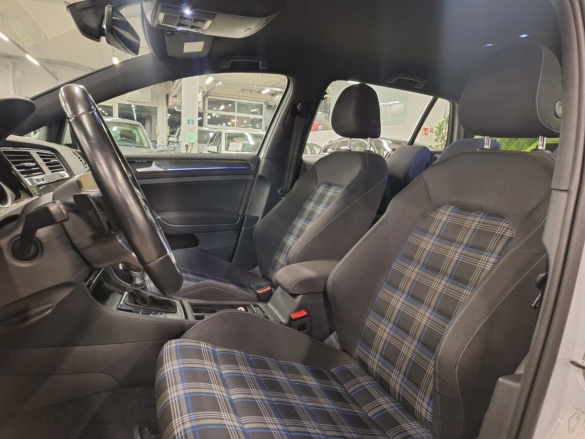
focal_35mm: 23
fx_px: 389
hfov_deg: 73.9
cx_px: 292
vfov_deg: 58.9
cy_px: 220
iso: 400
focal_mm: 5.54
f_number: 1.8
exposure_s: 1/25
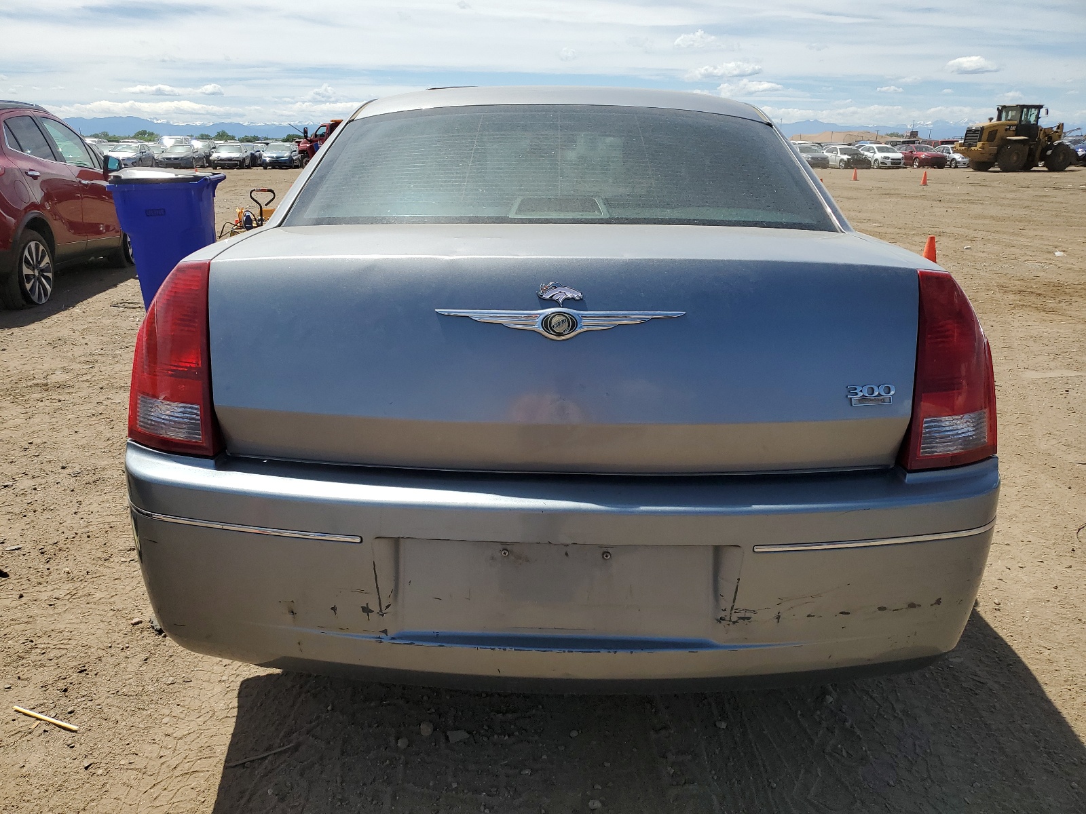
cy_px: 407
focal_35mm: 26
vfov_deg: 53.1
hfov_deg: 67.3
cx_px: 543
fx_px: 816
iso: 50
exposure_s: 1/5000
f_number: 1.5
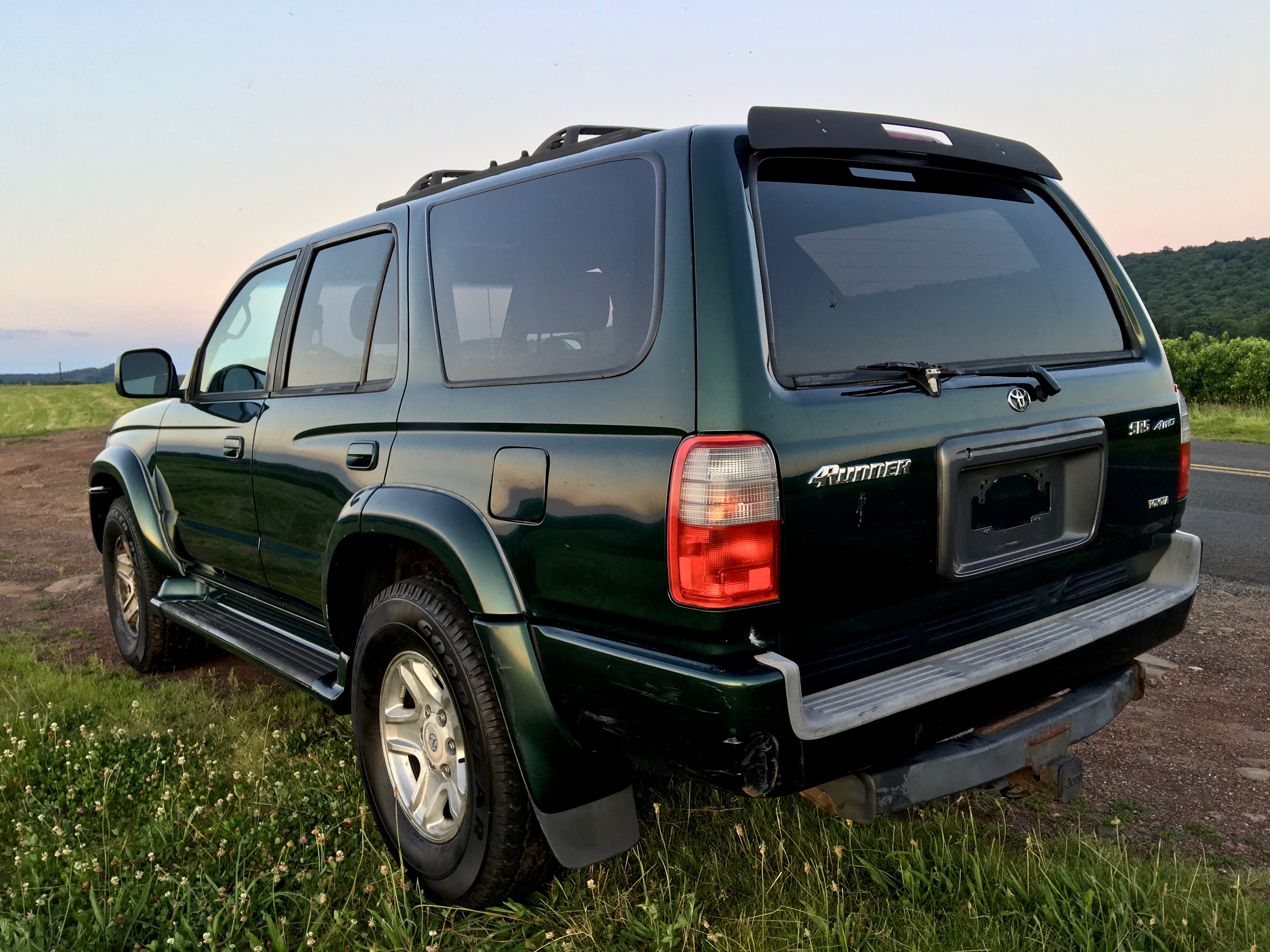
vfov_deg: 48.2
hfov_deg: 61.7
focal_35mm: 29
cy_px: 476
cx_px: 635
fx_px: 1064
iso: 32
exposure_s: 1/30
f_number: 2.2
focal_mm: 4.15
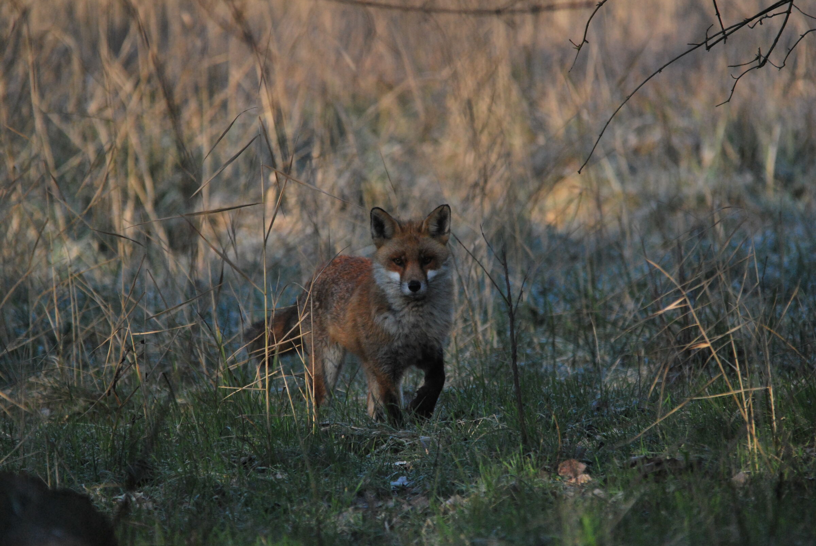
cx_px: 408
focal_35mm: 750
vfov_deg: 1.8
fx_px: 17022
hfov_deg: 2.7
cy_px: 273
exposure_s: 1/1600
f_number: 6.3
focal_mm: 500
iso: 800
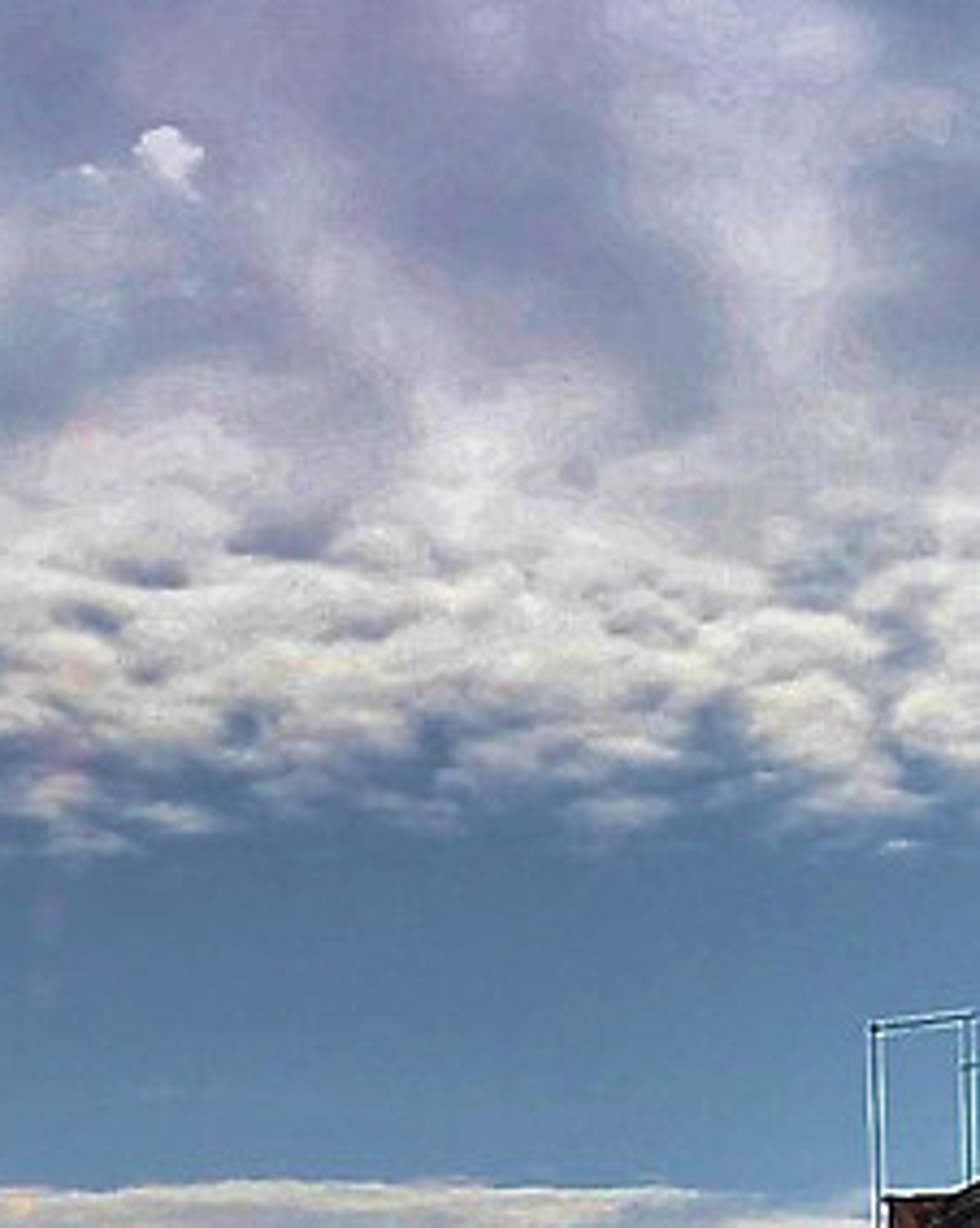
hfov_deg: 9.2
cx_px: -61
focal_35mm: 167
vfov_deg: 11.0
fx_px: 6061
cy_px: 2005
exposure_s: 1/640
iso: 200
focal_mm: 14
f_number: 13
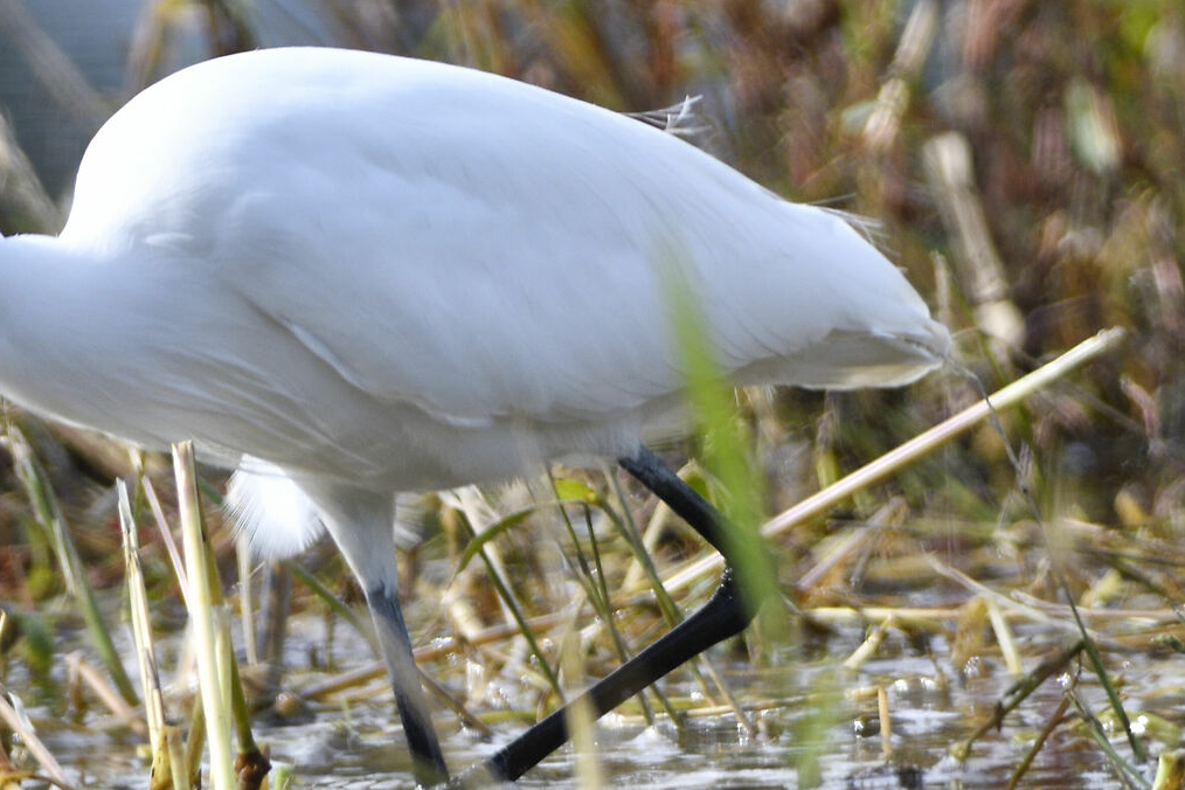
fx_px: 58423
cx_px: 79
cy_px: 175
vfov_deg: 0.8
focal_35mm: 1775
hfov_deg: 1.2
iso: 400
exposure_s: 1/800
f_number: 8
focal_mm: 500
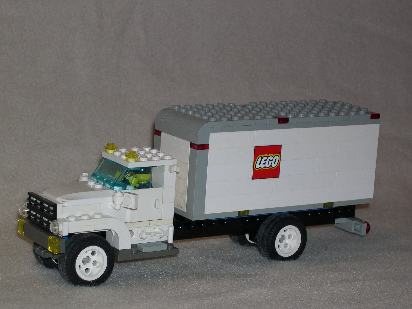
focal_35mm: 114
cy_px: 154
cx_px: 206
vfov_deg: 13.0
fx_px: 1357
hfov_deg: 17.3
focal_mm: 24
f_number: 4.9
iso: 100
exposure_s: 1/60
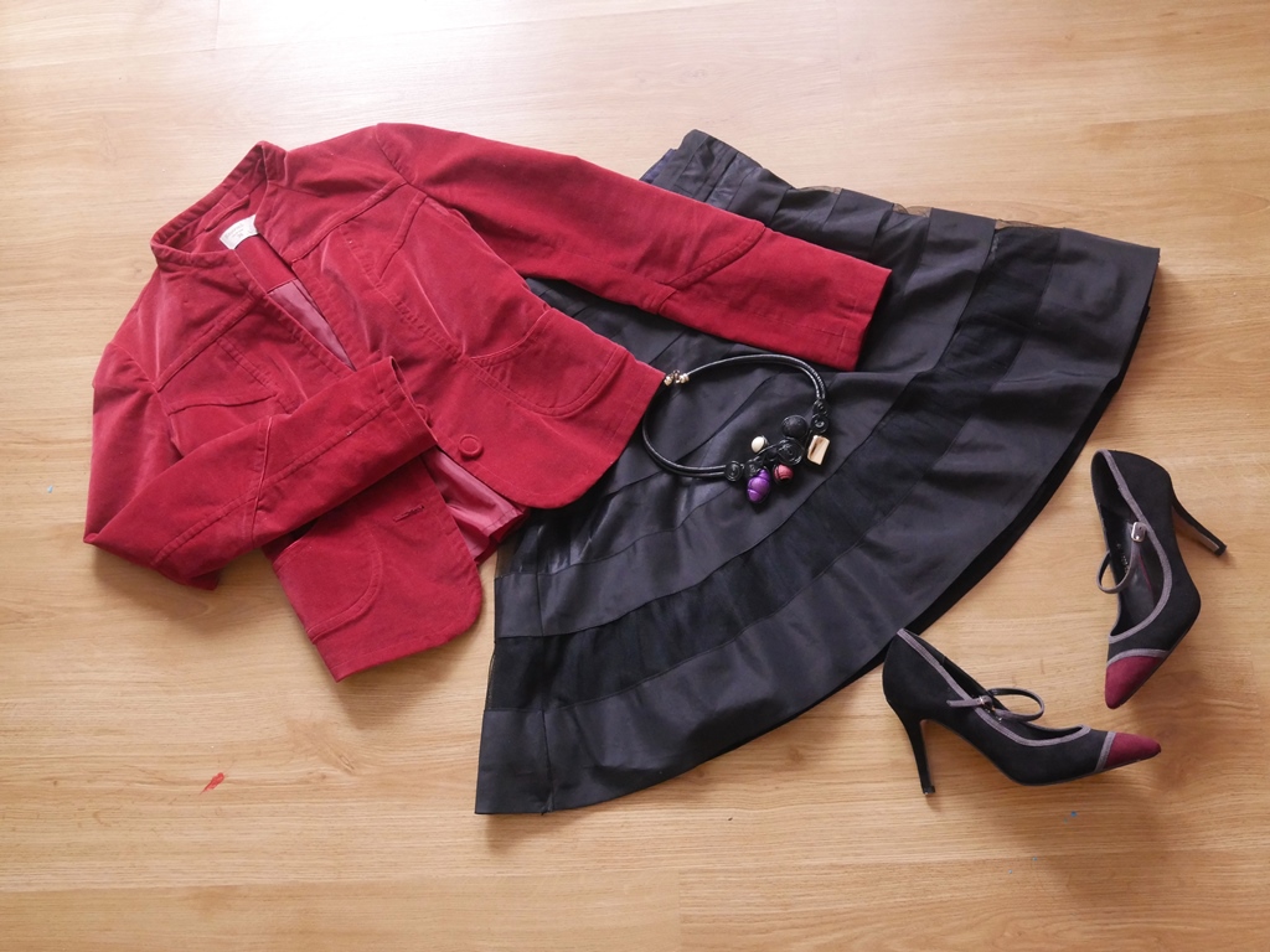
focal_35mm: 48
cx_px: 635
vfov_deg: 30.3
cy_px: 476
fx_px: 1761
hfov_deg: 39.7
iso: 3200
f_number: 5.2
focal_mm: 24
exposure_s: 1/25
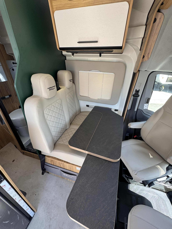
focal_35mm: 14
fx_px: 93
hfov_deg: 85.7
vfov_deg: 102.1
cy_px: 114
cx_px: 86
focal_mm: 2.22
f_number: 2.2
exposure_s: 1/99
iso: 64
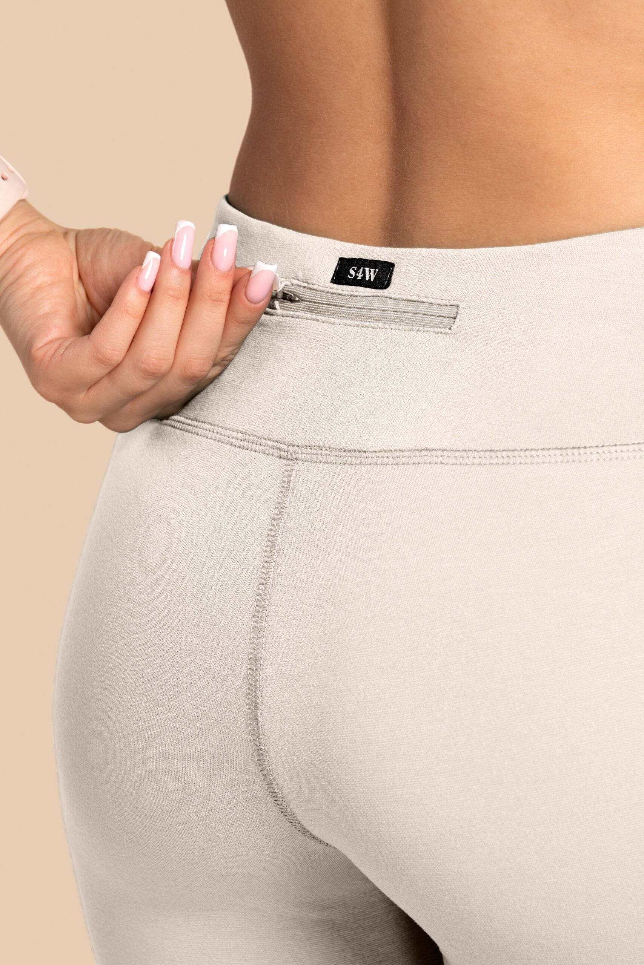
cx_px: 322
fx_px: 5366
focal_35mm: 200
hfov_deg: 6.9
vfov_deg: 10.3
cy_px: 482
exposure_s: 1/160
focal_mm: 200
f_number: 9
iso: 100
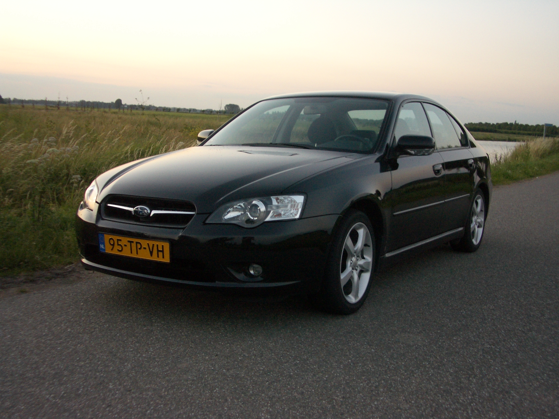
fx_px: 662
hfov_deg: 45.8
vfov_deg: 35.1
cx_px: 280
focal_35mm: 41
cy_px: 210
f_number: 2.8
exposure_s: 1/30
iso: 100
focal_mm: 6.8
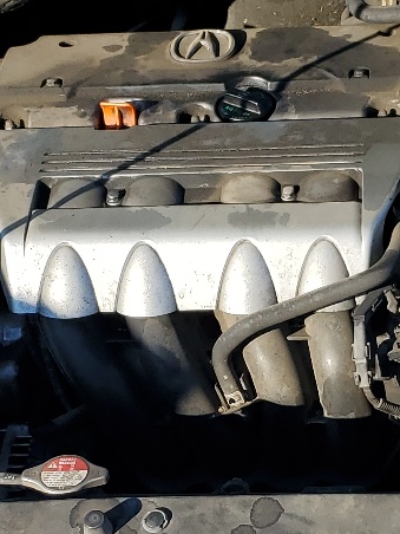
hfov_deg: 16.0
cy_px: 403
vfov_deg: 21.1
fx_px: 1417
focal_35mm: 92
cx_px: 301
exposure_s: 1/2500
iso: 50
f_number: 1.5
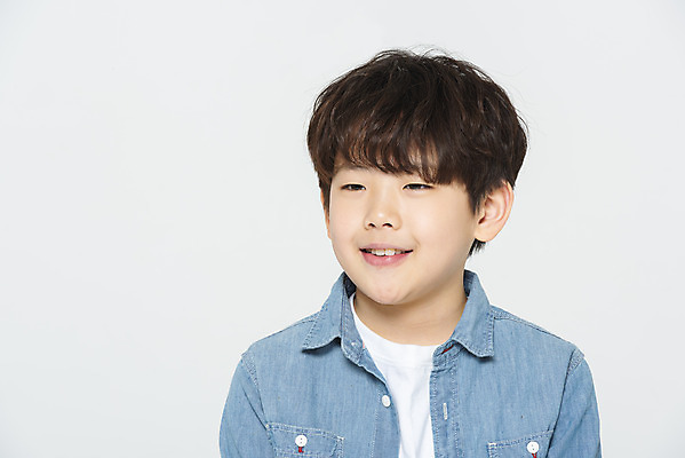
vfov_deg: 6.9
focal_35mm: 200
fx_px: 3807
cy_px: 229
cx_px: 342
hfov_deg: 10.3
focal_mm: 200
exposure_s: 1/125
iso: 100
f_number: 14
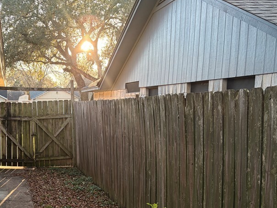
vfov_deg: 32.2
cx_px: 59
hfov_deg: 41.3
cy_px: 159
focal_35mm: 44
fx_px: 352
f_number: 1.6
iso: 64
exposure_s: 1/191
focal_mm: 5.96
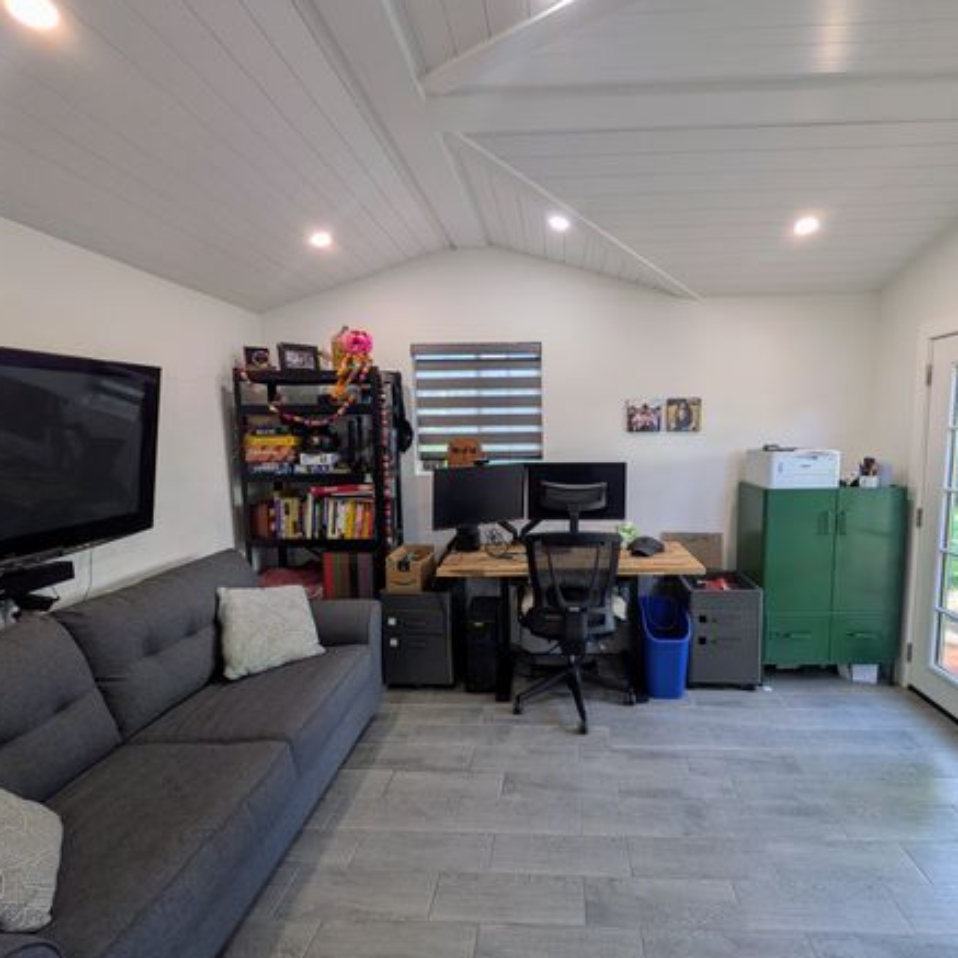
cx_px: 539
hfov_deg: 83.6
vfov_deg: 84.0
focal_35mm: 17
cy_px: 486
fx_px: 532
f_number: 2.2
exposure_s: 1/40
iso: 52
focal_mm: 1.83
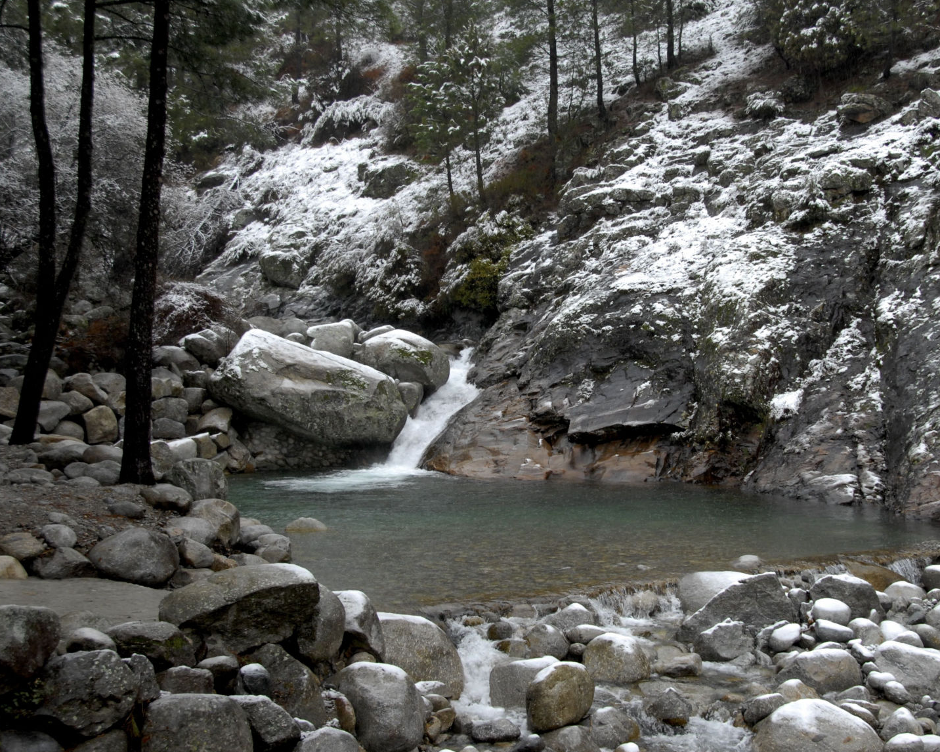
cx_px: 542
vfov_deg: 29.4
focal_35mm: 52
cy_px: 366
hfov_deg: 36.2
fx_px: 1436
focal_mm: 29
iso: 400
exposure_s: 1/125
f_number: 6.3
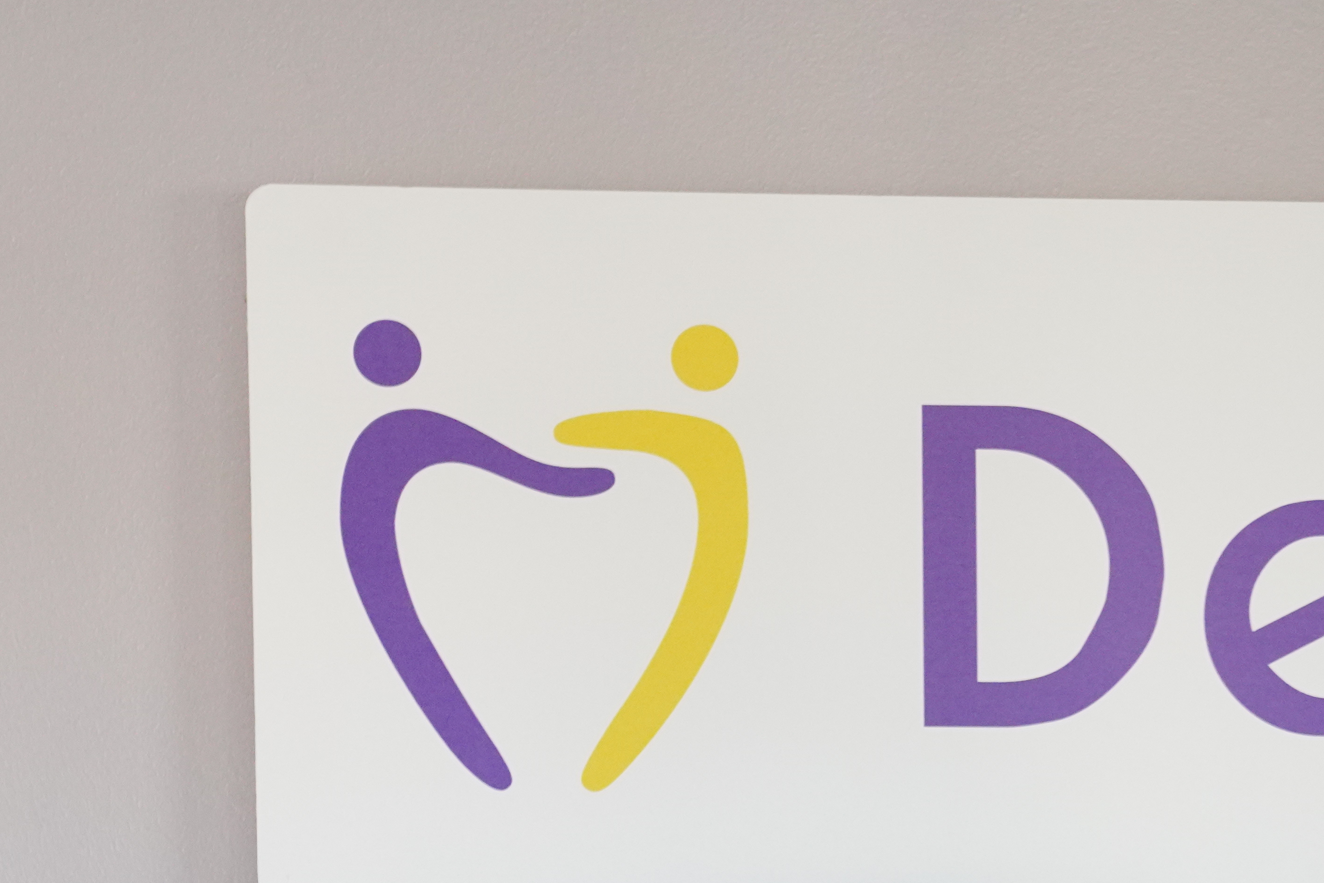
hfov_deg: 12.6
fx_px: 5811
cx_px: 1732
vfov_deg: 8.5
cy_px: 1359
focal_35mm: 158
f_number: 4
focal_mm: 47
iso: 2000
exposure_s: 1/50
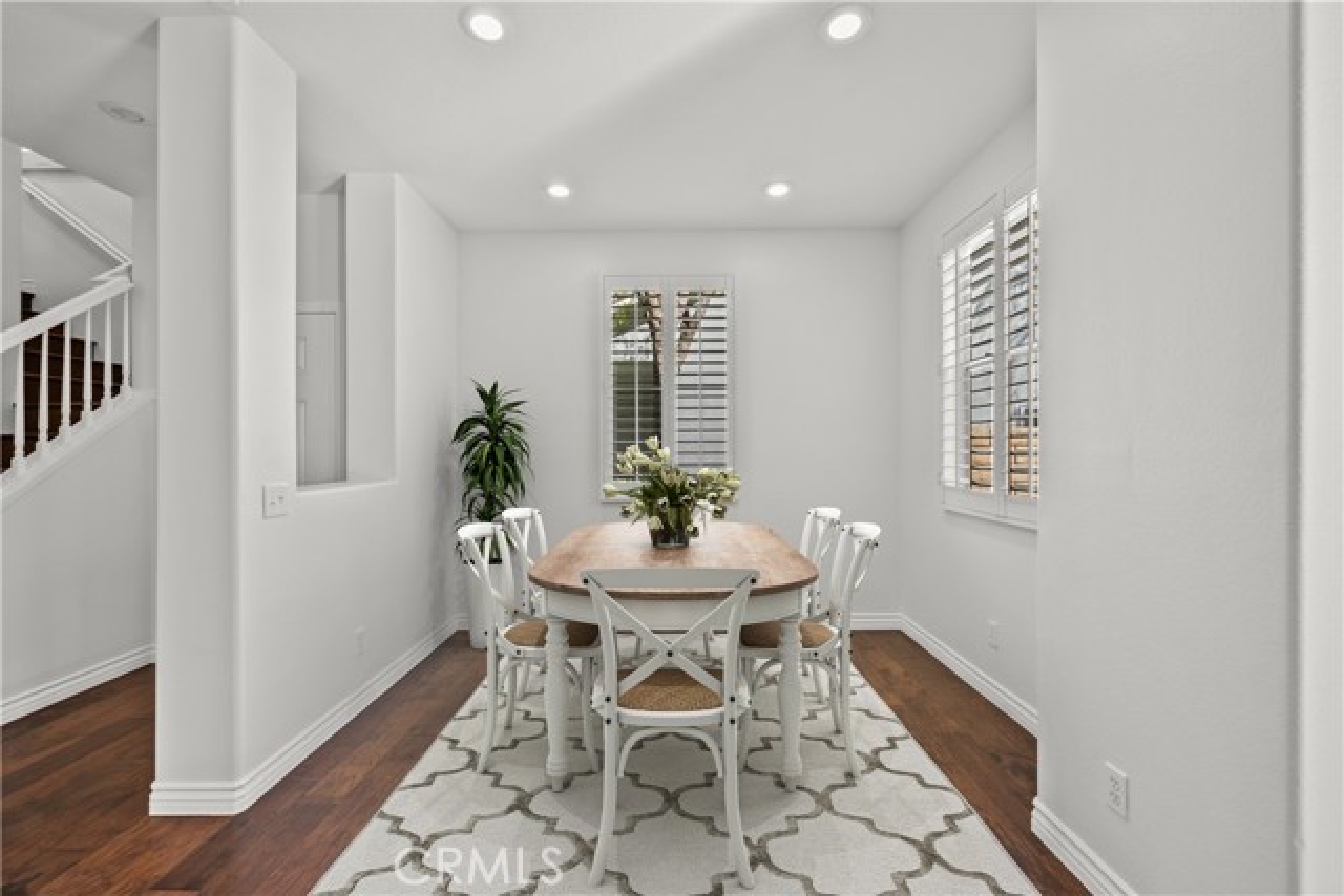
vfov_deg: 81.2
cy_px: 448
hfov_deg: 104.2
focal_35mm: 14
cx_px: 672
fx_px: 523
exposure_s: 1.6
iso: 80
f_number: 9
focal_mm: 14
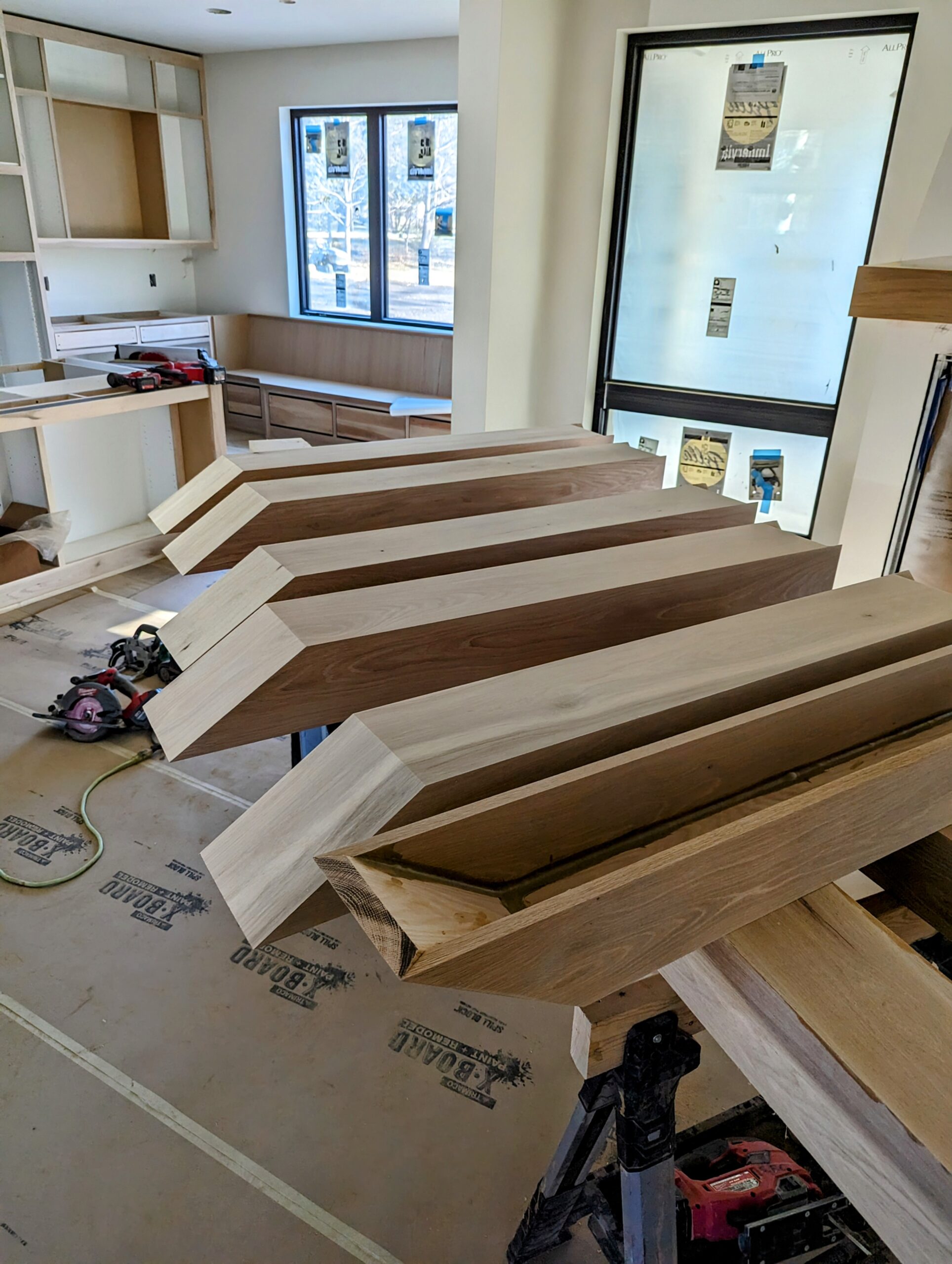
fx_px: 878
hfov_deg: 56.9
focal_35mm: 24
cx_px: 476
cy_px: 632
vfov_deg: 71.5
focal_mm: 6.81
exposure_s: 1/120
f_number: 1.85
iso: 48
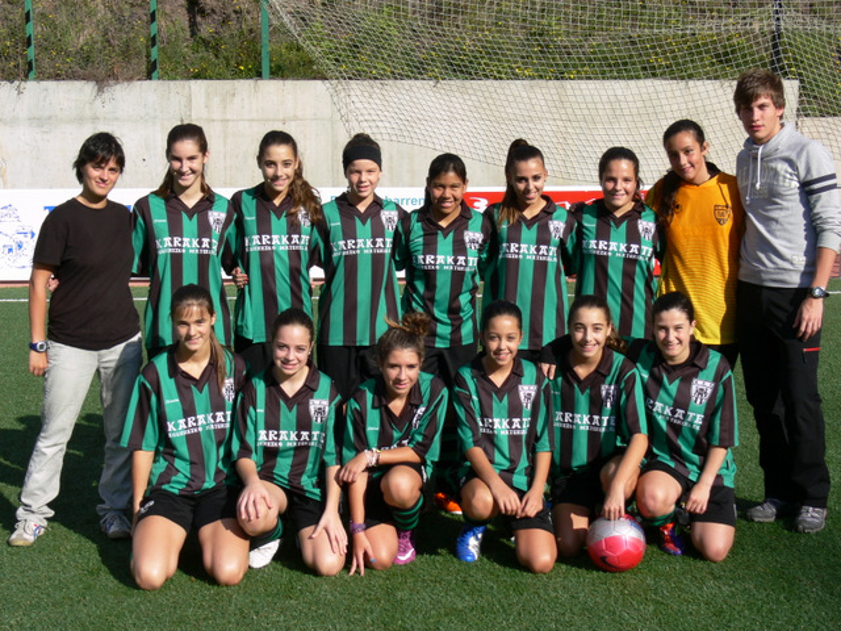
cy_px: 316
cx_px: 420
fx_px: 1433
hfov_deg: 32.7
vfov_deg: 24.8
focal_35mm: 59
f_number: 5.6
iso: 80
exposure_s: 1/320
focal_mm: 12.5
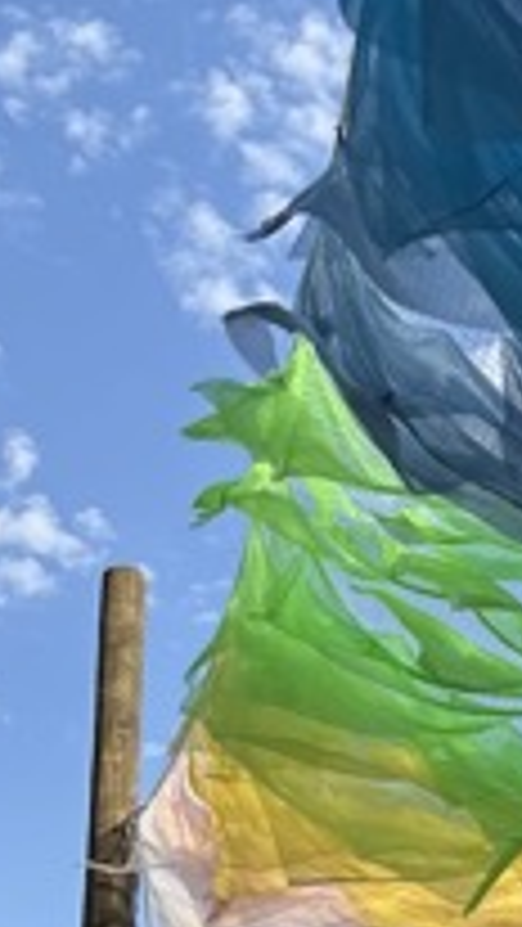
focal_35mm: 88
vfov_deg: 23.1
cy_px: 958
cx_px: 729
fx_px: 2164
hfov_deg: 13.2
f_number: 1.6
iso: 50
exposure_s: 1/1311
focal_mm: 5.96
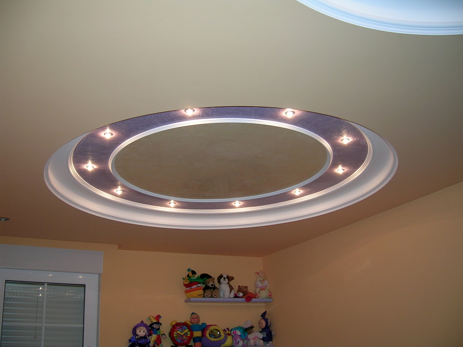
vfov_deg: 40.7
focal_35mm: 35
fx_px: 468
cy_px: 174
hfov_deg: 52.6
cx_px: 232
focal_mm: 5.4
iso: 50
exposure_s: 1/60.1
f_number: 2.8
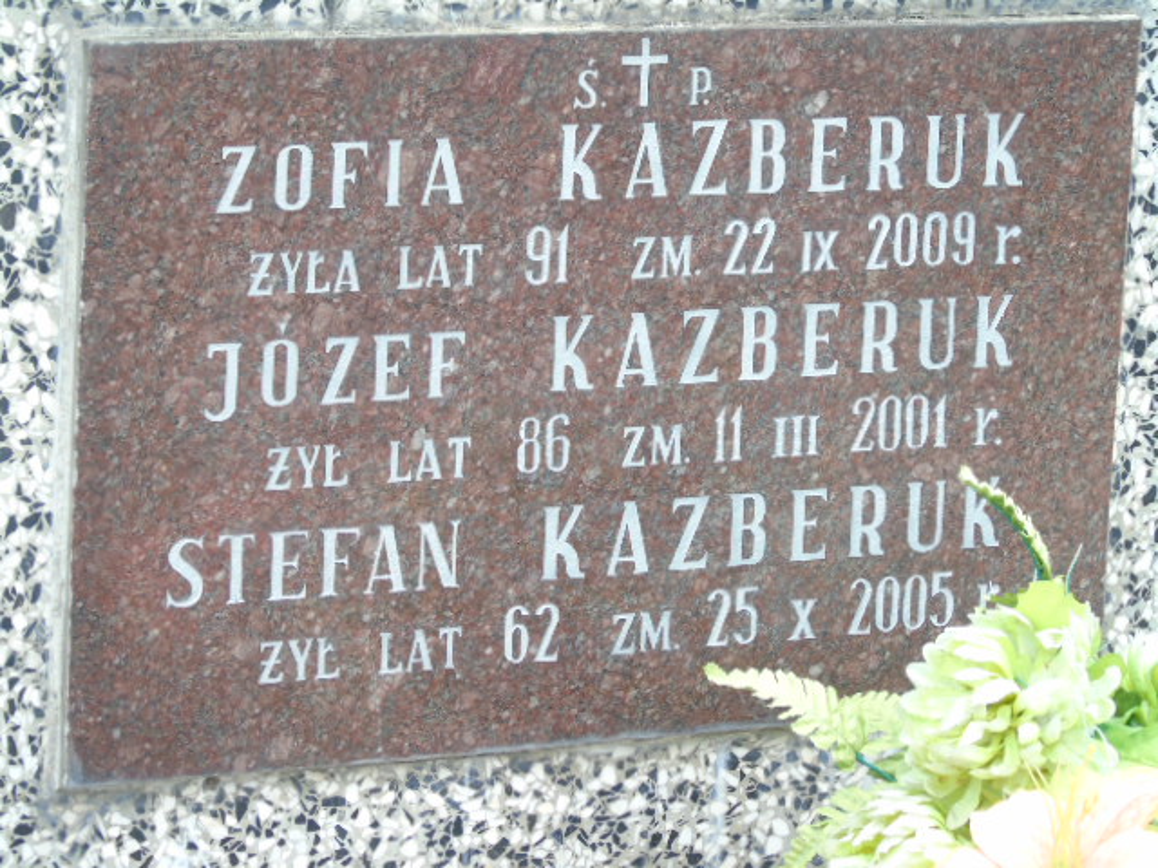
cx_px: 579
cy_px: 434
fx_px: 6222
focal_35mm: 186
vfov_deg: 8.0
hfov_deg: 10.6
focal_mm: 33
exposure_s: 1/125
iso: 200
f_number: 5
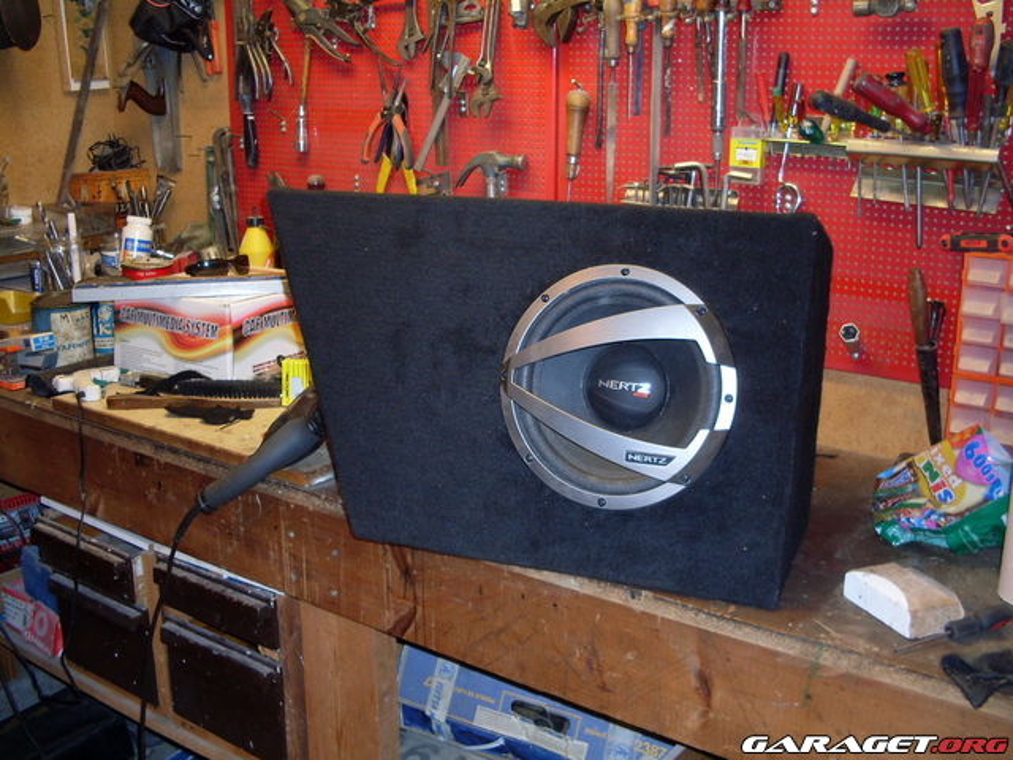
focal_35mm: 38
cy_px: 380
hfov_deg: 49.0
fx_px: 1112
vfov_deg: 37.7
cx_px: 506
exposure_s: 1/45
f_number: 2.8
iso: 100
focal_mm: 6.3
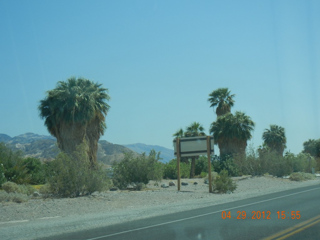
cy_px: 120
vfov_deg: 19.1
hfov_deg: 25.3
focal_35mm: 77
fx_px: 712
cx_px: 160
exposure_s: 1/280
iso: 160
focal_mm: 13.9
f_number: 8.6
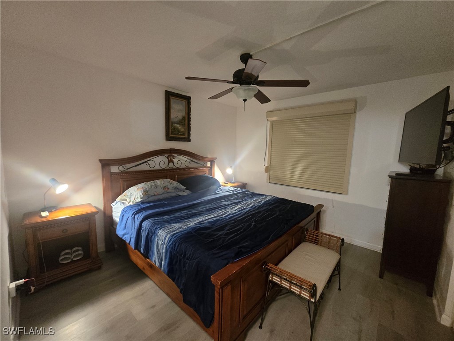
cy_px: 170
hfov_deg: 106.2
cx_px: 227
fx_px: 170
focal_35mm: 13
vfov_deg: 89.9
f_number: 2.2
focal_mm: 2.2
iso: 1250
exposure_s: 1/60
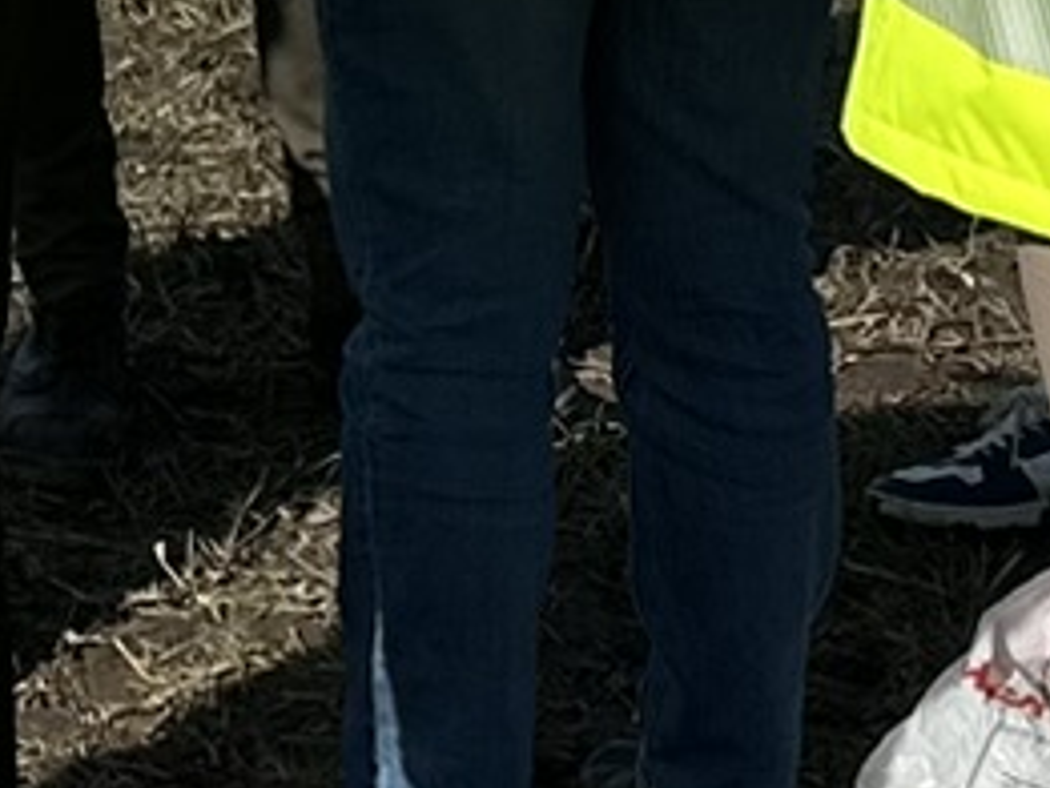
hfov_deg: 10.2
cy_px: -615
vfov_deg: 7.7
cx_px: -430
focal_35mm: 188
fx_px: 5705
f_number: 1.78
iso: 80
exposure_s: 1/7042
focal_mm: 6.86
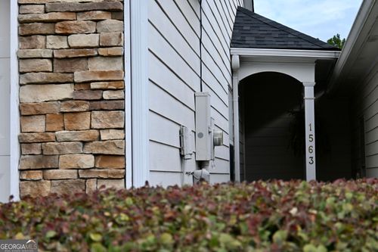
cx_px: 189
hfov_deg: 27.0
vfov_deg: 18.2
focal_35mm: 75
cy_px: 126
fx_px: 787
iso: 125
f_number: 6.3
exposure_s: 1/250
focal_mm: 50
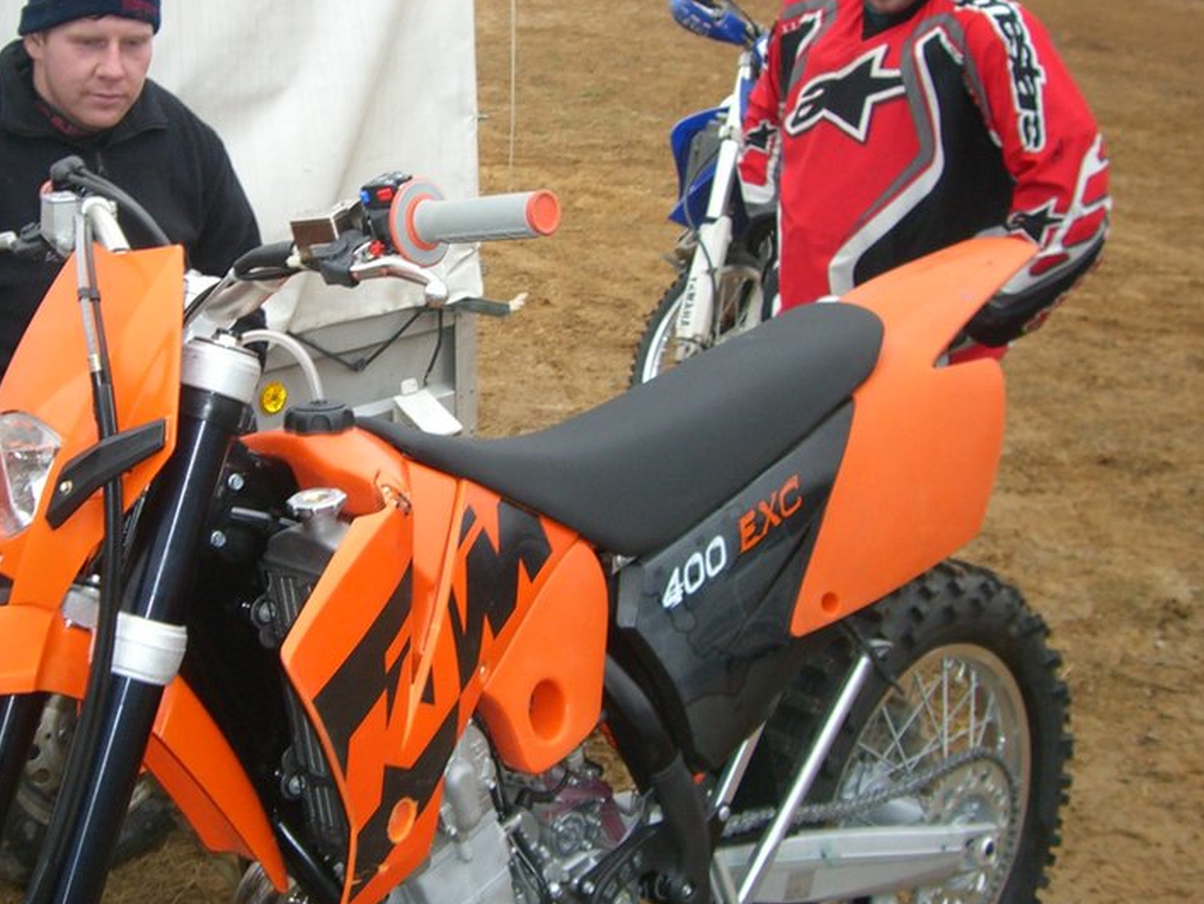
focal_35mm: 55
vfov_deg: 26.5
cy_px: 349
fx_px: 1914
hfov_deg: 34.5
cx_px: 387
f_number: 2.7
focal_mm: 6.2
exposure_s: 1/100
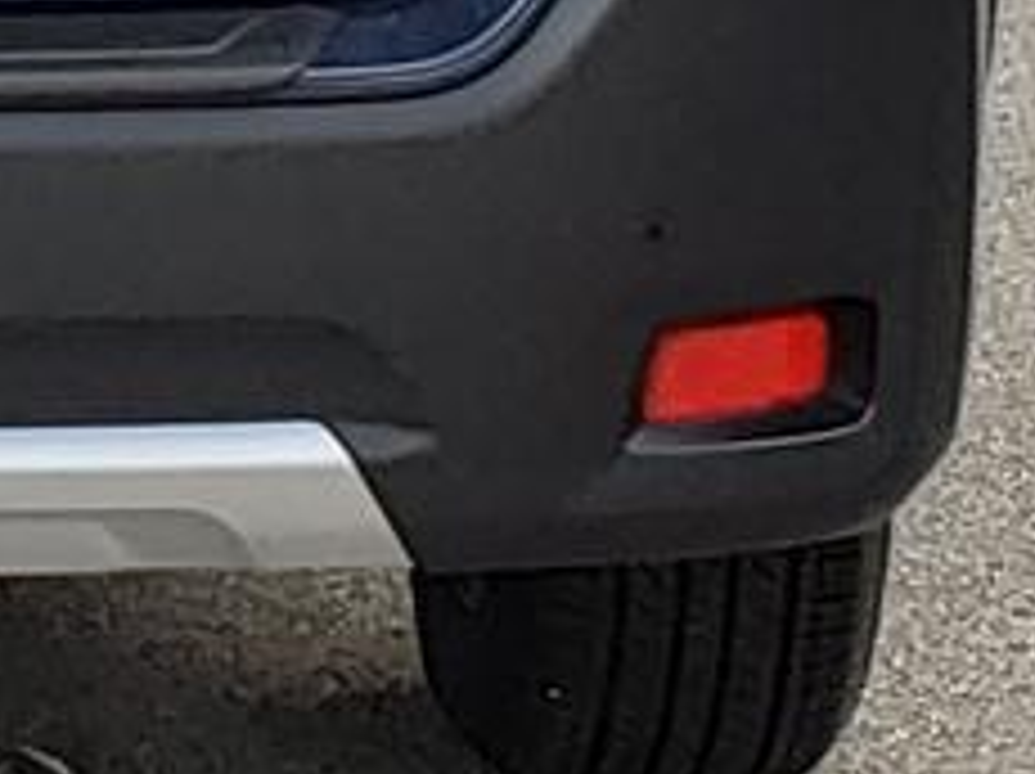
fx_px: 3465
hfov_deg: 15.2
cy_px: -657
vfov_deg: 11.7
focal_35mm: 116
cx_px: -688
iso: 50
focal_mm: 4.3
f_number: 2.4
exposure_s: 1/381
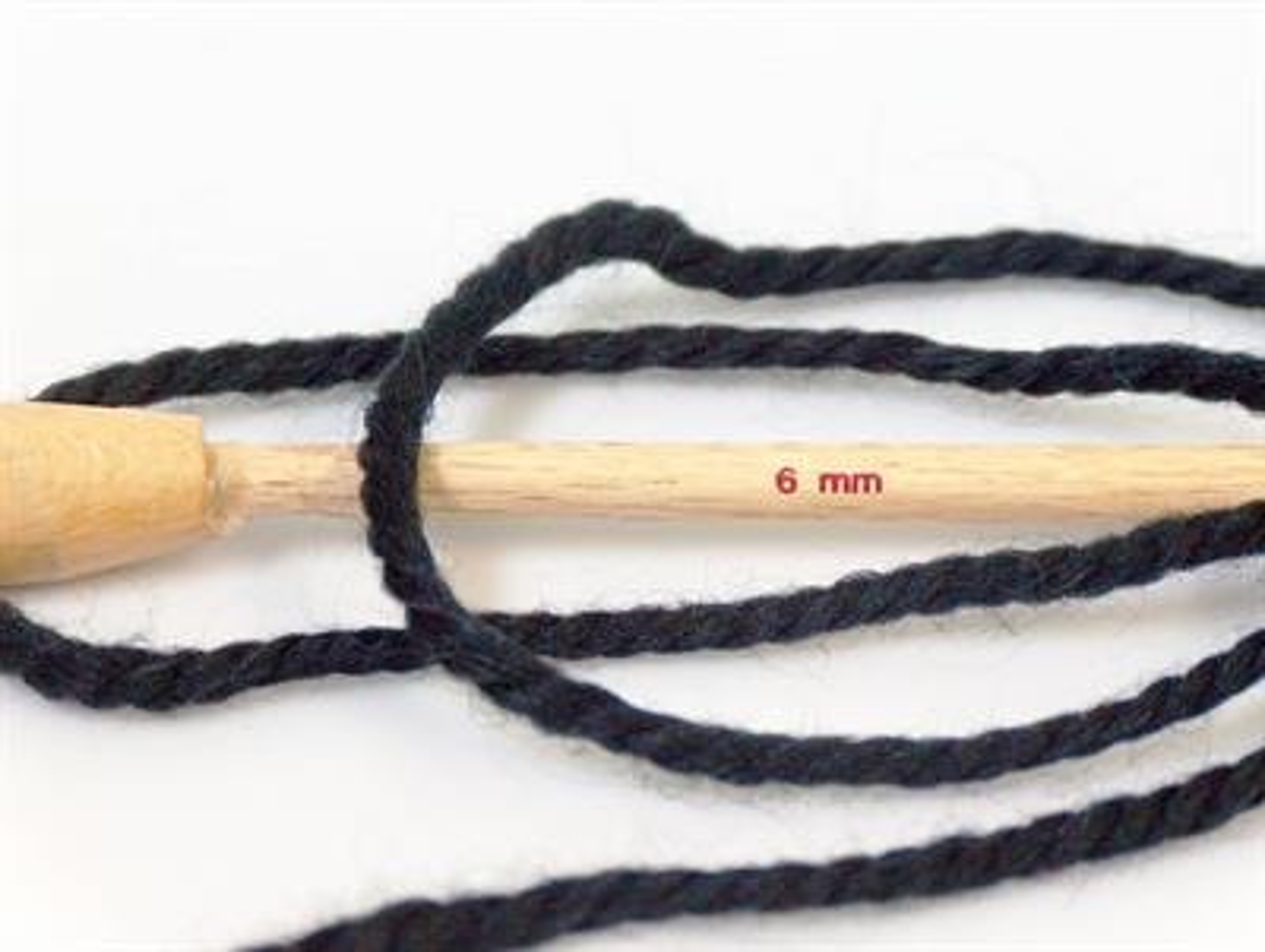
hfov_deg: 17.0
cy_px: 476
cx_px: 632
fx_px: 4244
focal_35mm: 116
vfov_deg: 12.8
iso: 200
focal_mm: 23.76
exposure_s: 1/22.1
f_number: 3
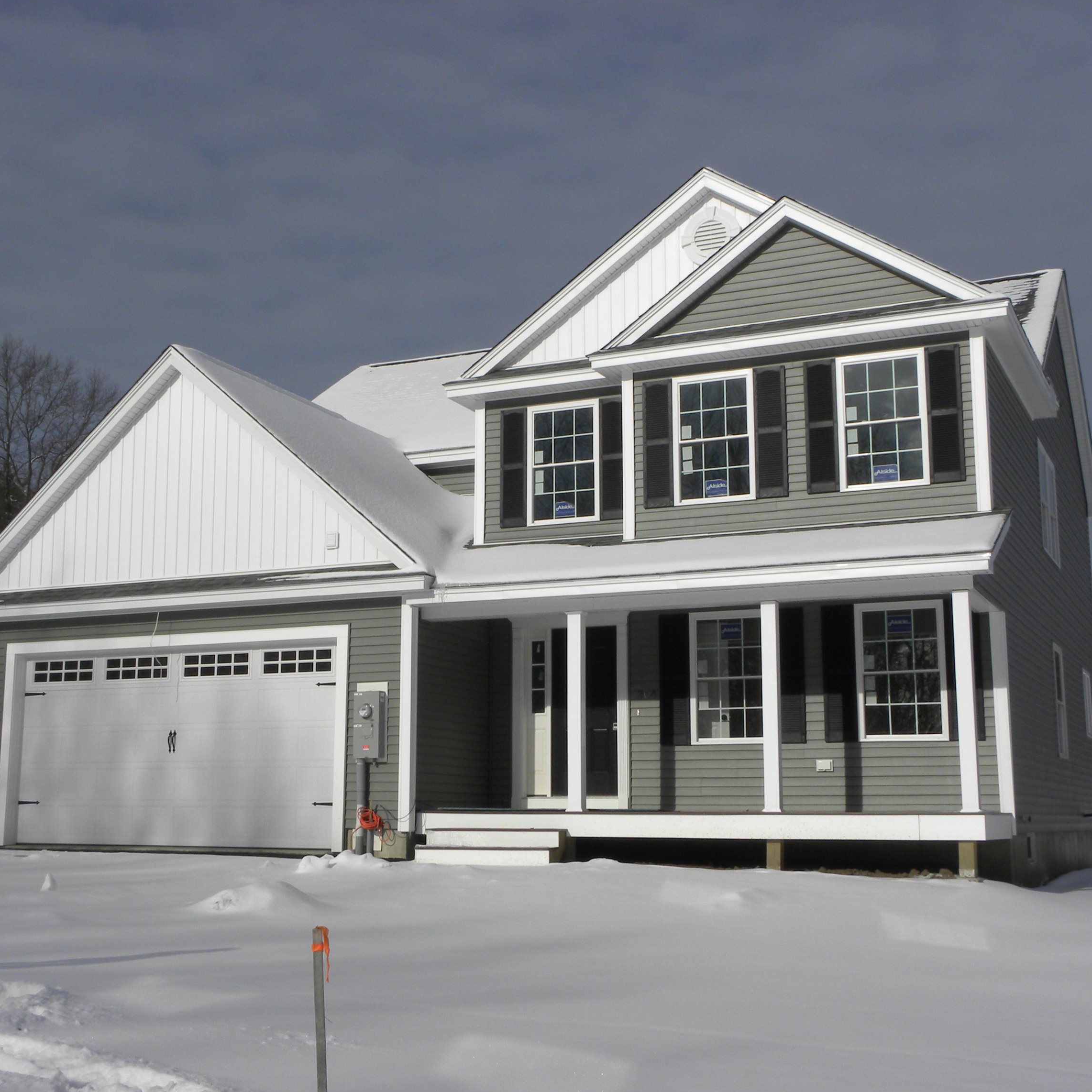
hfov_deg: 38.3
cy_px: 546
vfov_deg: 38.3
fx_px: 1570
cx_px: 504
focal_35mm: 44
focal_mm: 6.6
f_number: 8
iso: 64
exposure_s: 1/575
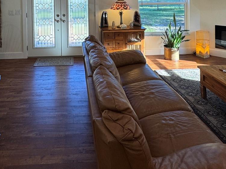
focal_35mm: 30
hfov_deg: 59.0
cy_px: -8
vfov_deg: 39.8
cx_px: 82
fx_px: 196
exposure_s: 1/120
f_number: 2.2
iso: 100
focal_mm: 2.22
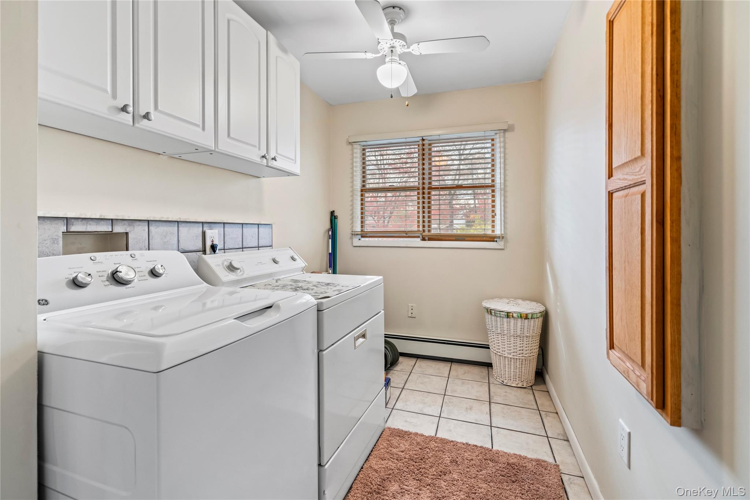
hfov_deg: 96.7
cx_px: 375
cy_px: 250
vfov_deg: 73.7
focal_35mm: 16
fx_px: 333
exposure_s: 1/10
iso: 1000
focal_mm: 16
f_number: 5.6
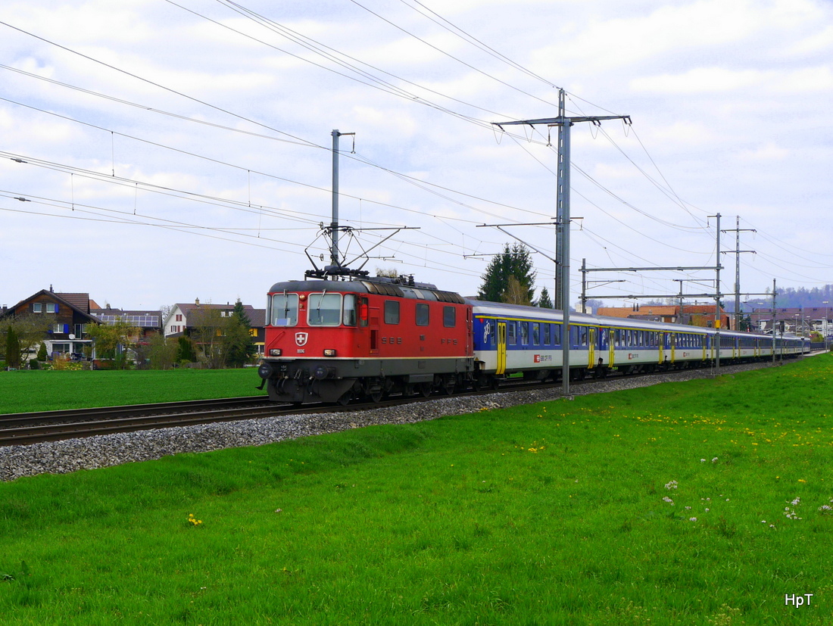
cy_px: 313
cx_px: 416
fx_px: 915
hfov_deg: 48.9
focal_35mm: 38
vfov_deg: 37.8
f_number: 7.1
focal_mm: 19
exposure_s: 1/250
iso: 160
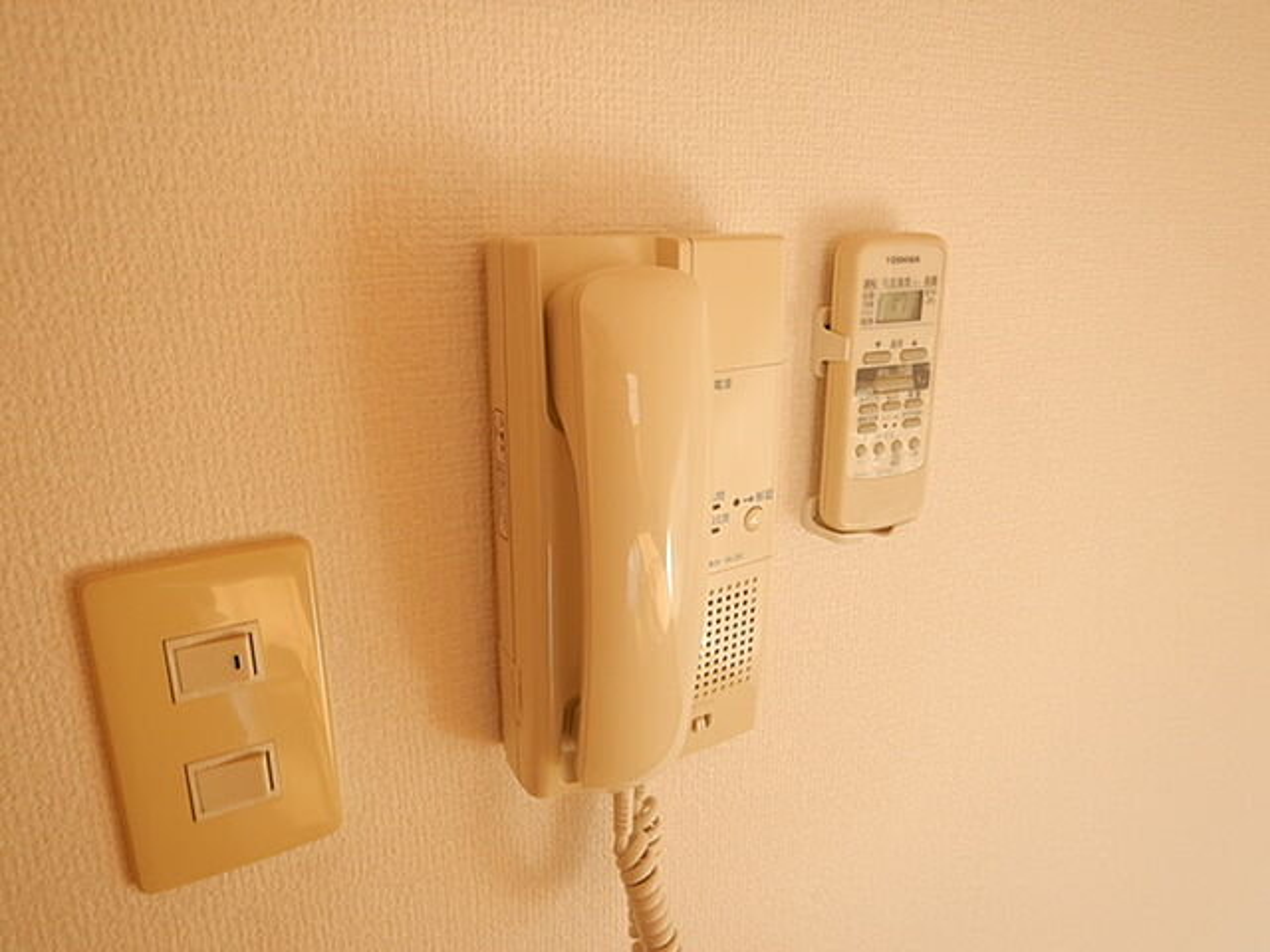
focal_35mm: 24
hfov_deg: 71.6
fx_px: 881
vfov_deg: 56.8
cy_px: 476
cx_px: 635
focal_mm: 4.3
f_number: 2.8
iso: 125
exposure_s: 1/60
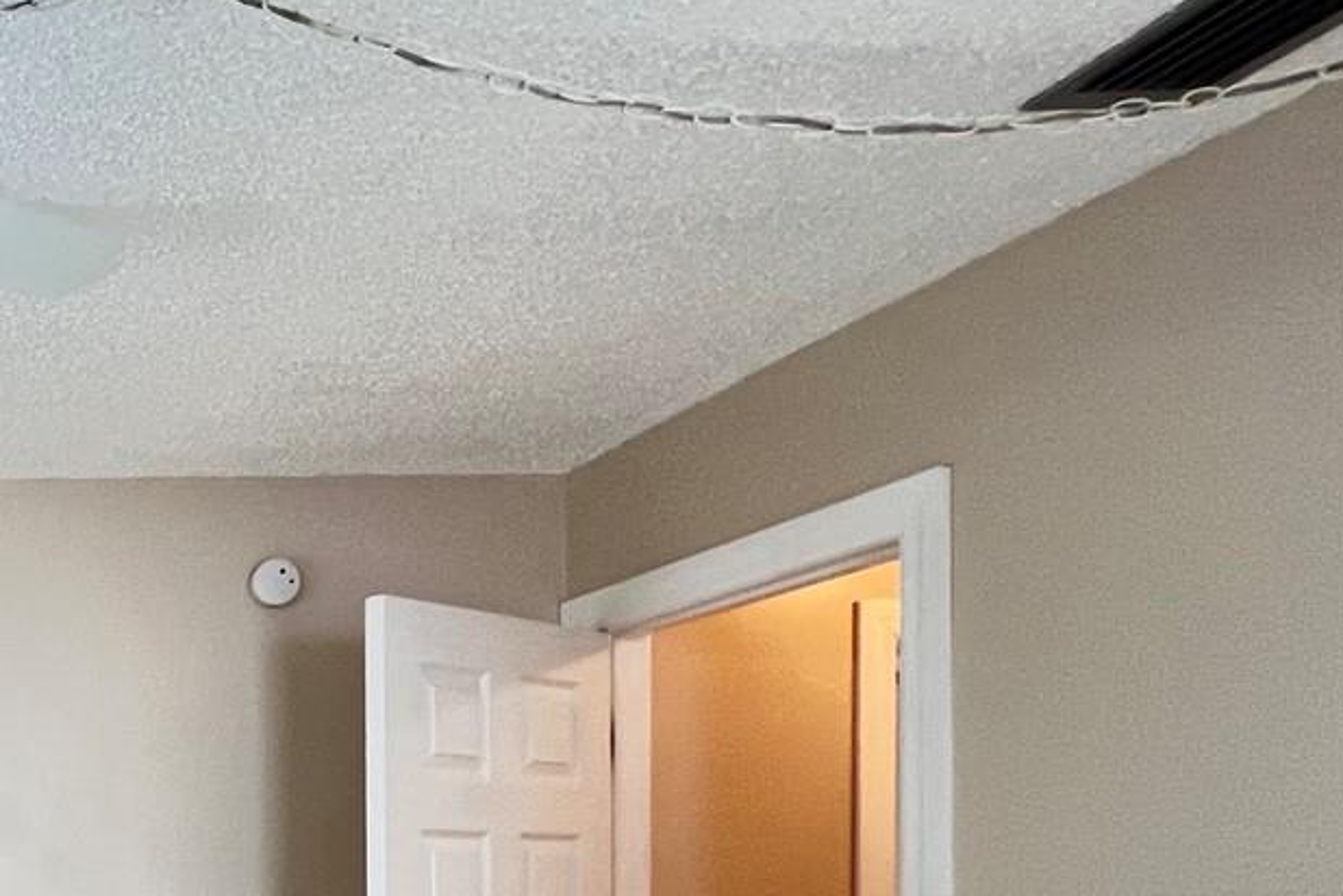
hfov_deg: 38.3
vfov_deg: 34.2
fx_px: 1306
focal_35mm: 35
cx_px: -313
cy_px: 913
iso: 200
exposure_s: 1/60
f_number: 1.8
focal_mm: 1.57
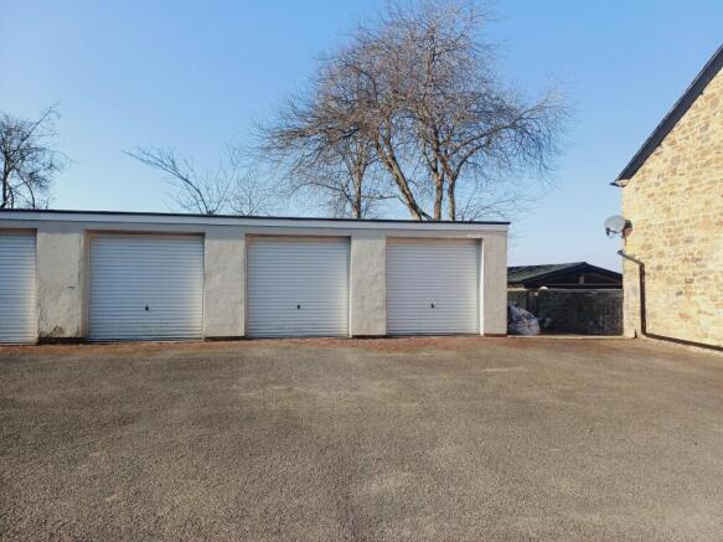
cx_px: 362
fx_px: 522
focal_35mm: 25
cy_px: 271
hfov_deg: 69.4
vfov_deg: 54.9
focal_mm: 4.65
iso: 50
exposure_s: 1/766
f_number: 1.8
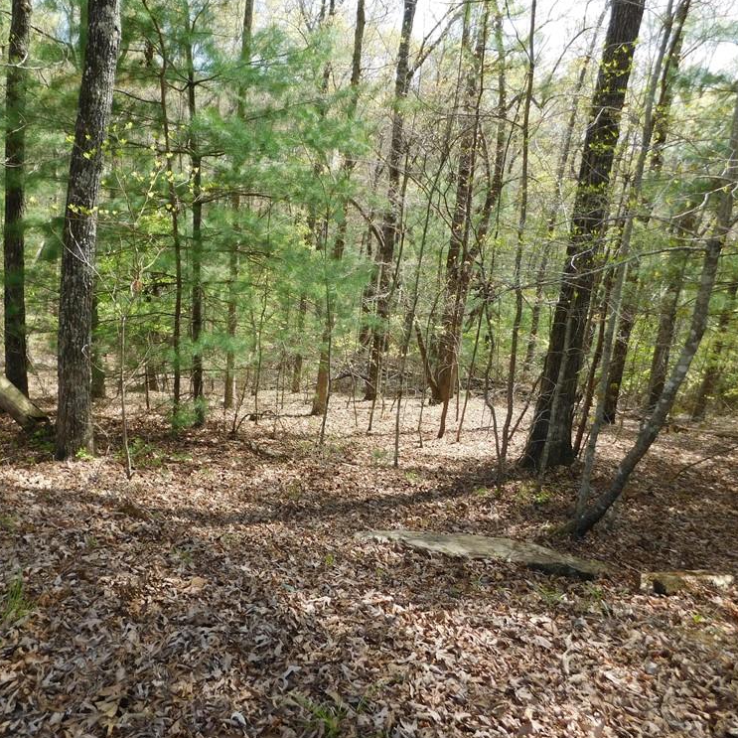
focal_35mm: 28
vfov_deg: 57.3
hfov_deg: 57.0
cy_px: 362
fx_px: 675
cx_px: 304
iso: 125
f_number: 3
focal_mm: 4
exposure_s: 1/400
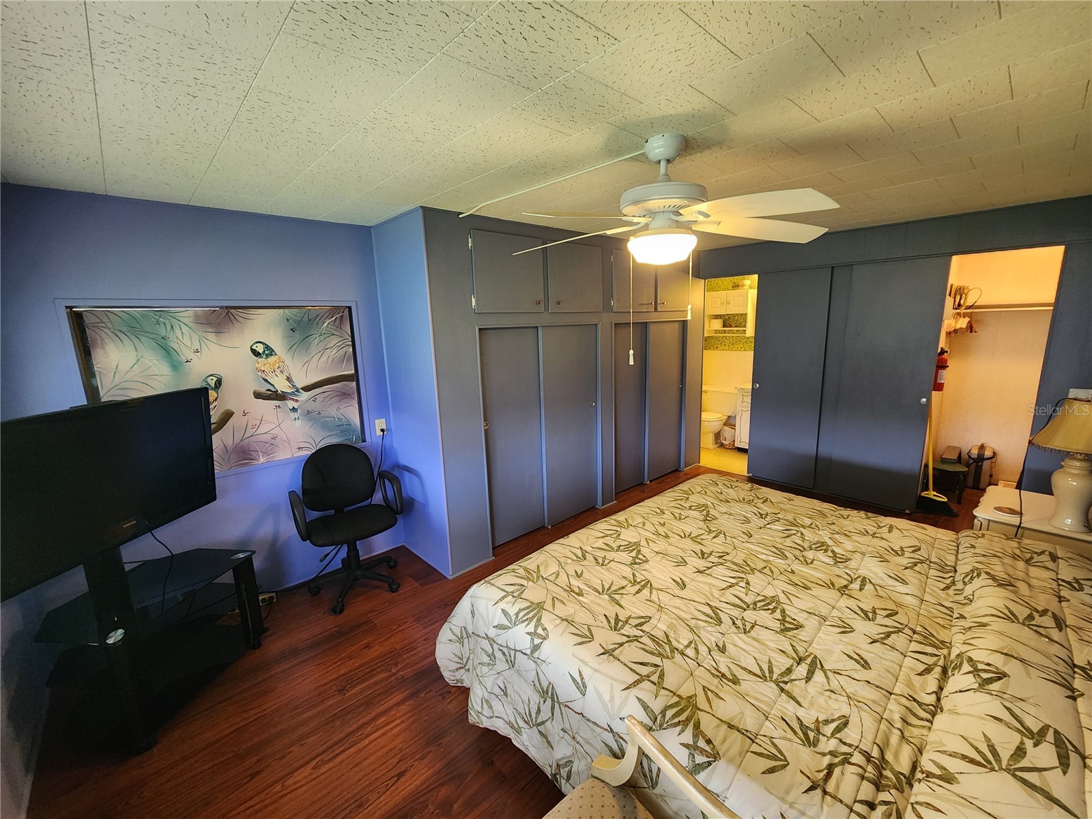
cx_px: 546
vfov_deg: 89.9
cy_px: 410
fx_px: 410
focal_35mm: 13
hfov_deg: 106.2
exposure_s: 1/30
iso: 320
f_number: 2.2
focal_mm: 2.2
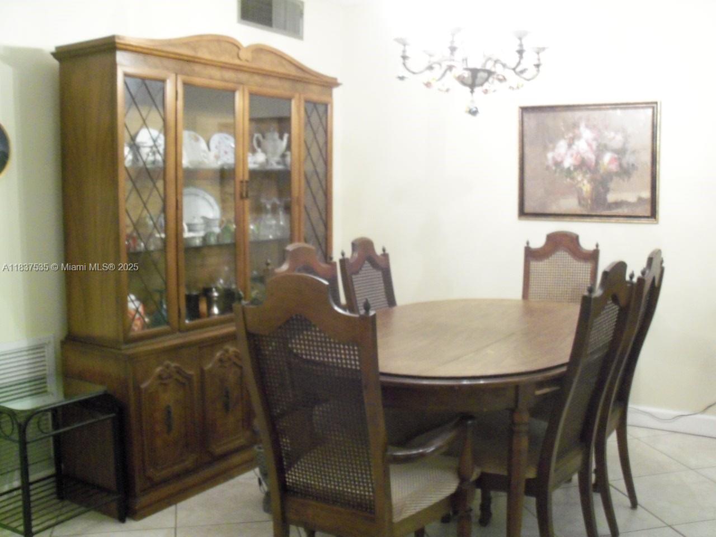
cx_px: 358
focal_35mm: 35
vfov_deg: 40.7
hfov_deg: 52.6
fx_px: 724
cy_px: 268
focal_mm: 6.3
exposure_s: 1/13
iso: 400
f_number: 3
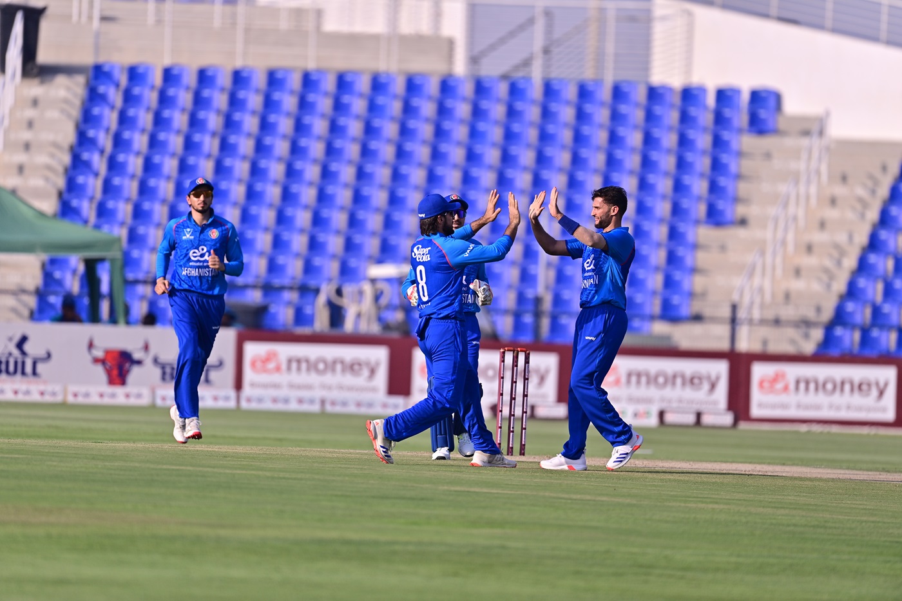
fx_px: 12525
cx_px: 451
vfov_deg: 2.7
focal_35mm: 500
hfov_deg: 4.1
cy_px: 300
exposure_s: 1/2000
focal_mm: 500
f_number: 4
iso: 125
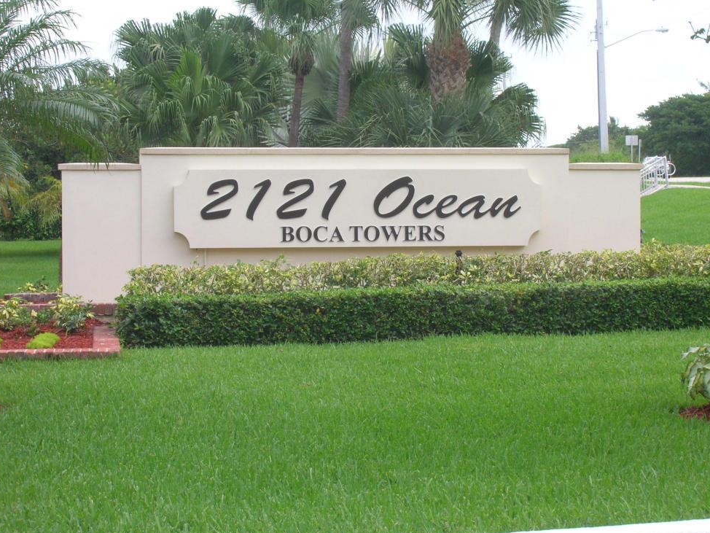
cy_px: 262
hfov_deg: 23.8
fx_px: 1682
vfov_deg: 18.0
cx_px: 365
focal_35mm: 82
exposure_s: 1/53.2
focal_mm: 13
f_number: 6.9
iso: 50
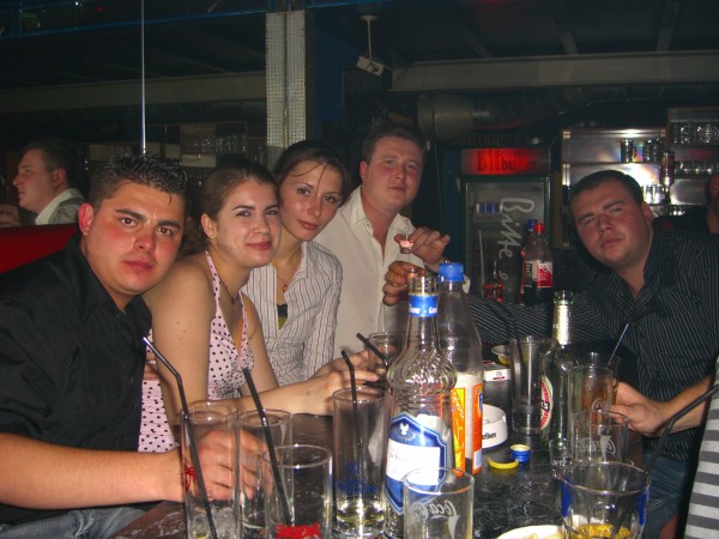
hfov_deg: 49.0
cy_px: 270
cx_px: 360
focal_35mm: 38
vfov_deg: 37.7
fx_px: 789
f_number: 2.8
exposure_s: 1/60
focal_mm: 7.9
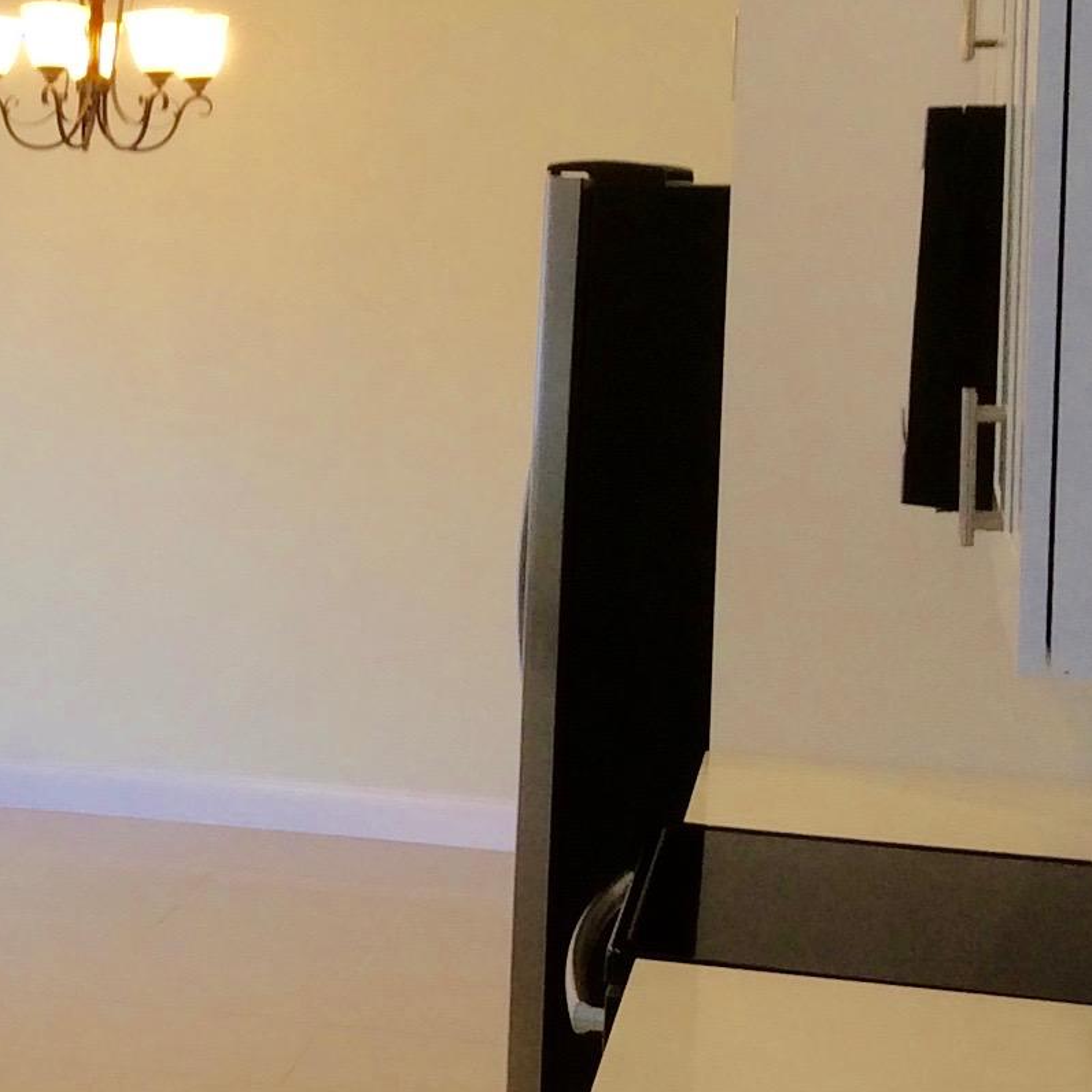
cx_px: -407
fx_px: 3284
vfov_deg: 18.8
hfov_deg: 17.5
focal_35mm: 92
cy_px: 403
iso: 32
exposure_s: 1/30
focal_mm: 3.3
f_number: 2.4
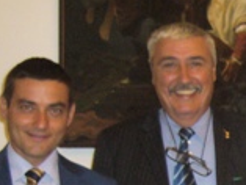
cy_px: 210
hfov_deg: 15.4
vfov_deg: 12.2
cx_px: 358
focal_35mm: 119
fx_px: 846
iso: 320
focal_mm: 5.8
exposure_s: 1/30
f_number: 2.8
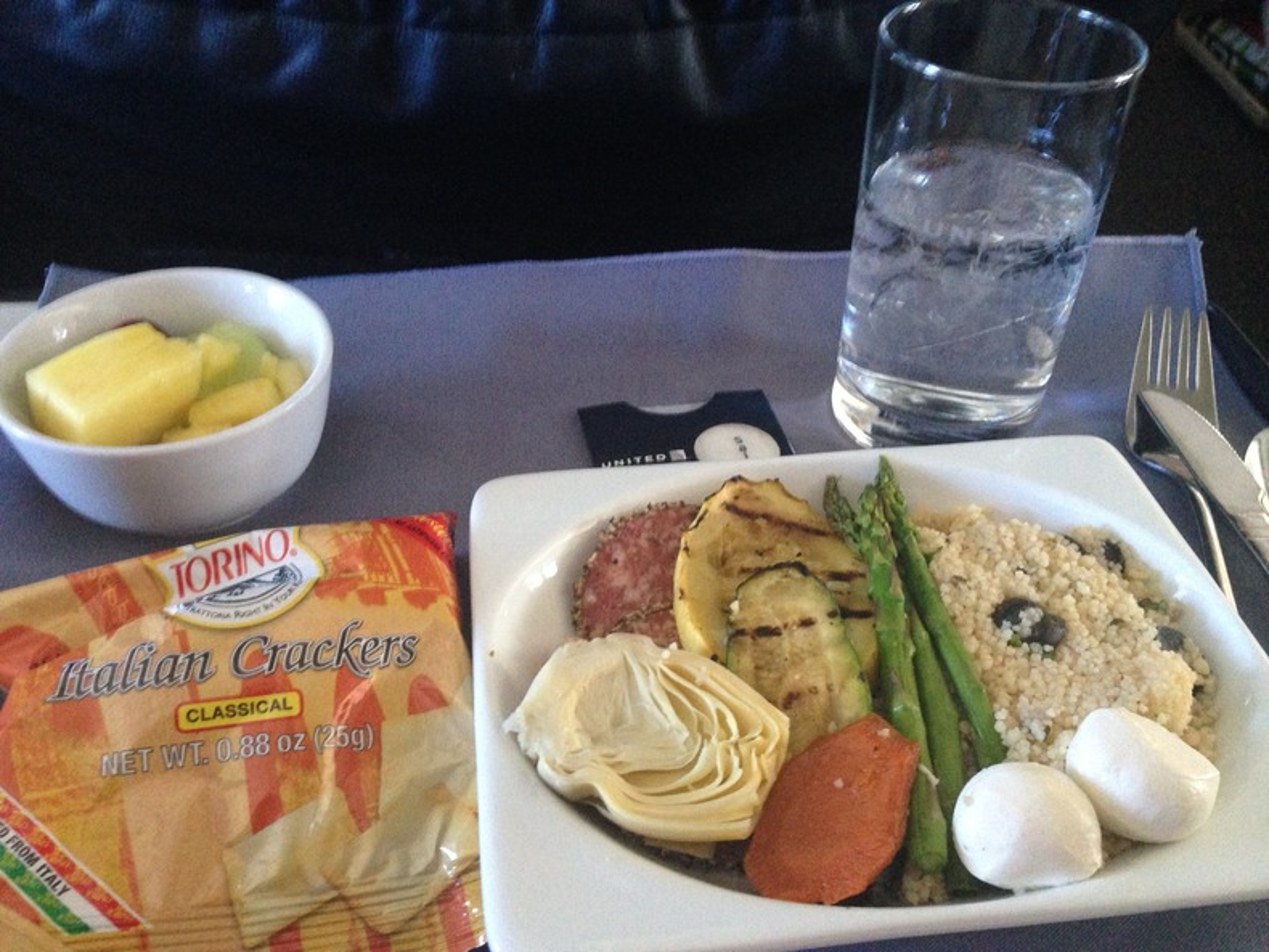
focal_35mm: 33
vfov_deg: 43.0
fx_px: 1210
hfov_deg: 55.3
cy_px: 476
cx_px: 634
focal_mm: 4.12
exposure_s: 1/20
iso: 400
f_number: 2.4
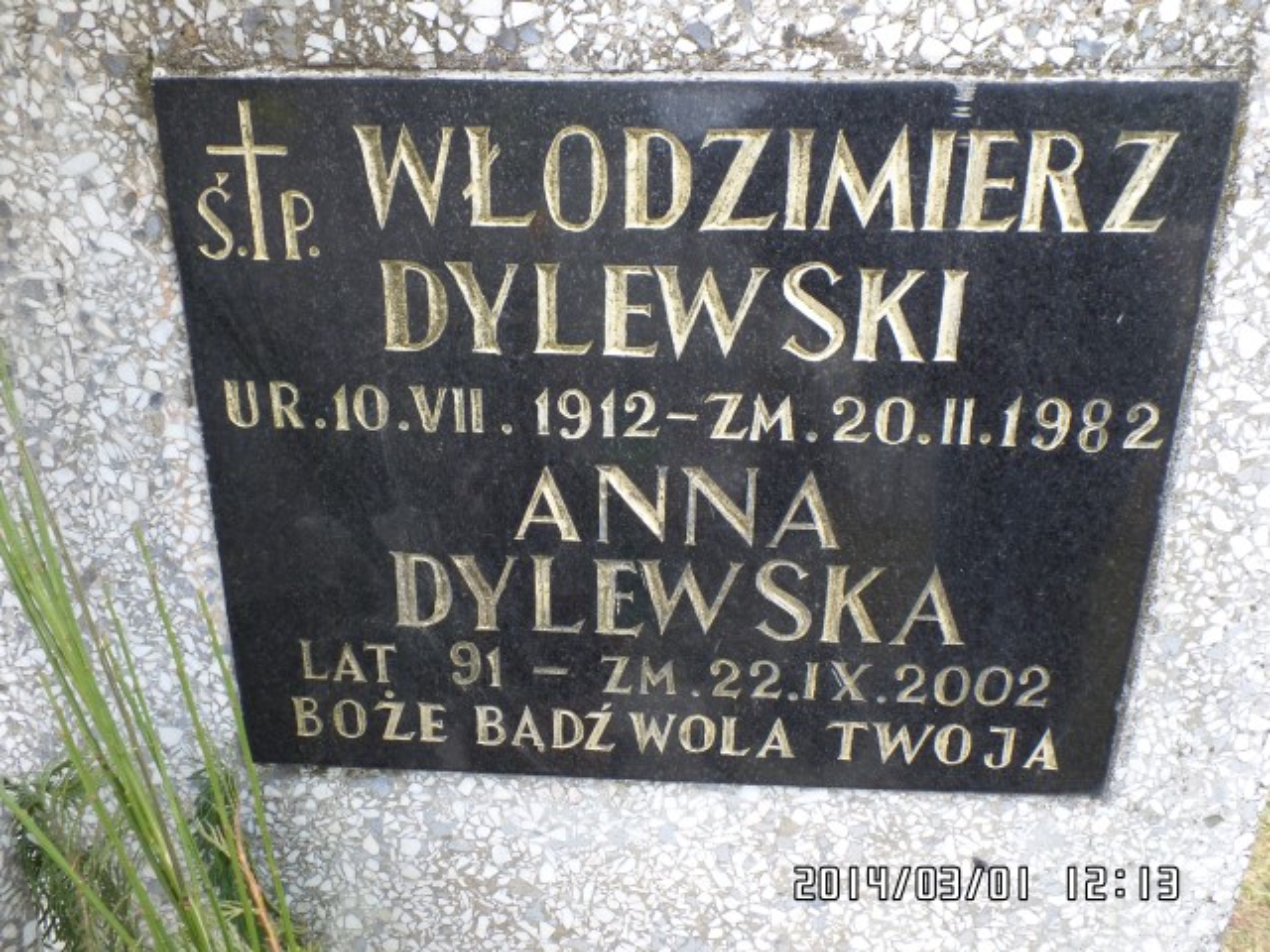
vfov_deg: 58.9
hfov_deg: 73.9
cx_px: 635
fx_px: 844
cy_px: 476
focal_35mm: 23
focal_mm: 4.1
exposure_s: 1/60
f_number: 3.5
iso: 100
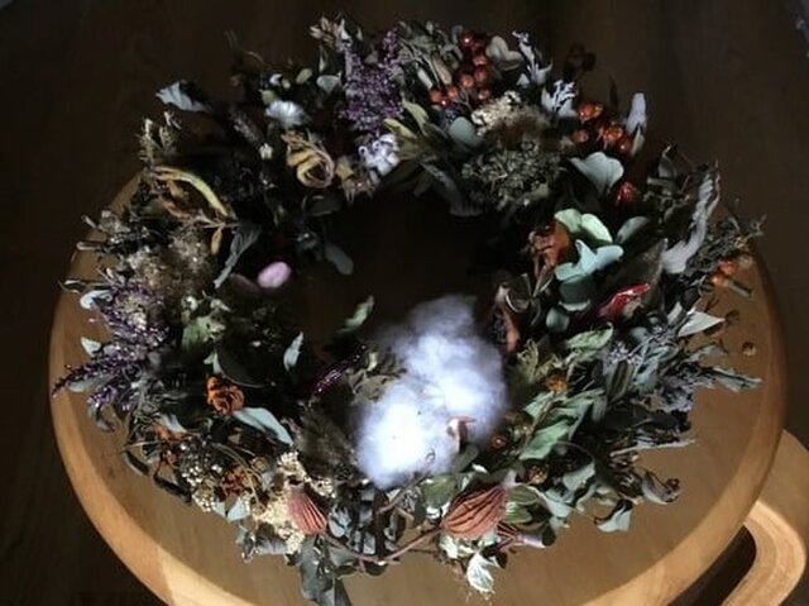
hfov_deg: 58.4
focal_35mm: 31
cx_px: 404
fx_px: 724
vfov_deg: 45.4
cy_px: 303
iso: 320
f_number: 2.4
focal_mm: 3.3
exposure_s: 1/15
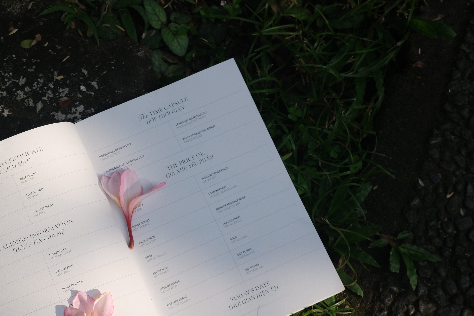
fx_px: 790
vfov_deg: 22.3
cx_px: 93
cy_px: 262
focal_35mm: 60
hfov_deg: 32.5
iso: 320
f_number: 5.6
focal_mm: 23
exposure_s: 1/600
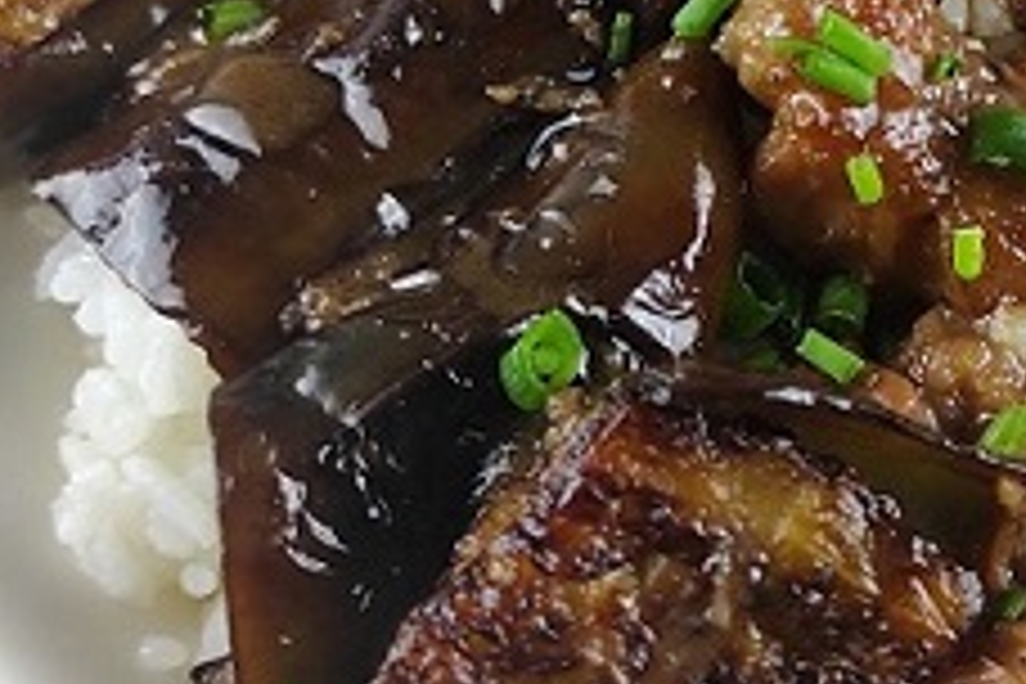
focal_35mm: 73
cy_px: 146
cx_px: 954
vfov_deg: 18.5
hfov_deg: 26.6
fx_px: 2080
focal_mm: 5.43
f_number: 1.89
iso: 362
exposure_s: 1/40
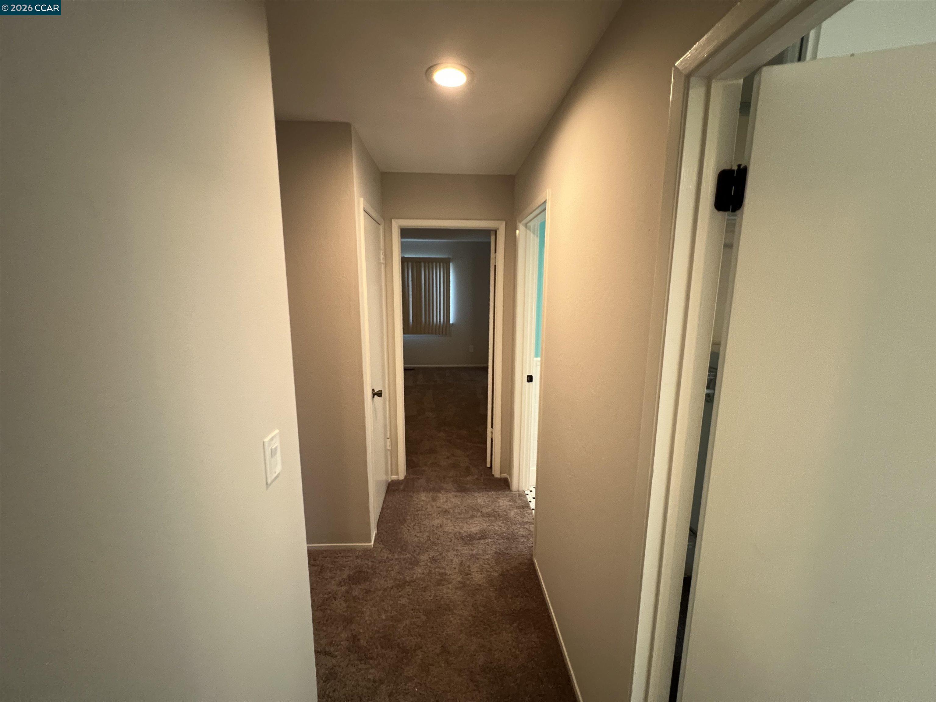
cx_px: 468
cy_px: 351
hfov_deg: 106.2
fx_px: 352
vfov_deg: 89.9
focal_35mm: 13
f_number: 1.8
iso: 400
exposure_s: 1/60
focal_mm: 1.57
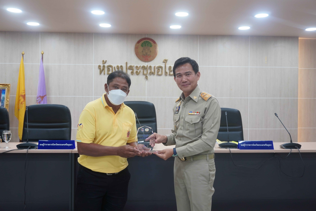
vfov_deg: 36.9
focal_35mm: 36
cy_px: 106
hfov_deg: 53.1
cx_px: 158
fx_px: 316
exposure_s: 1/40
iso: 320
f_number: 4.5
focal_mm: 24
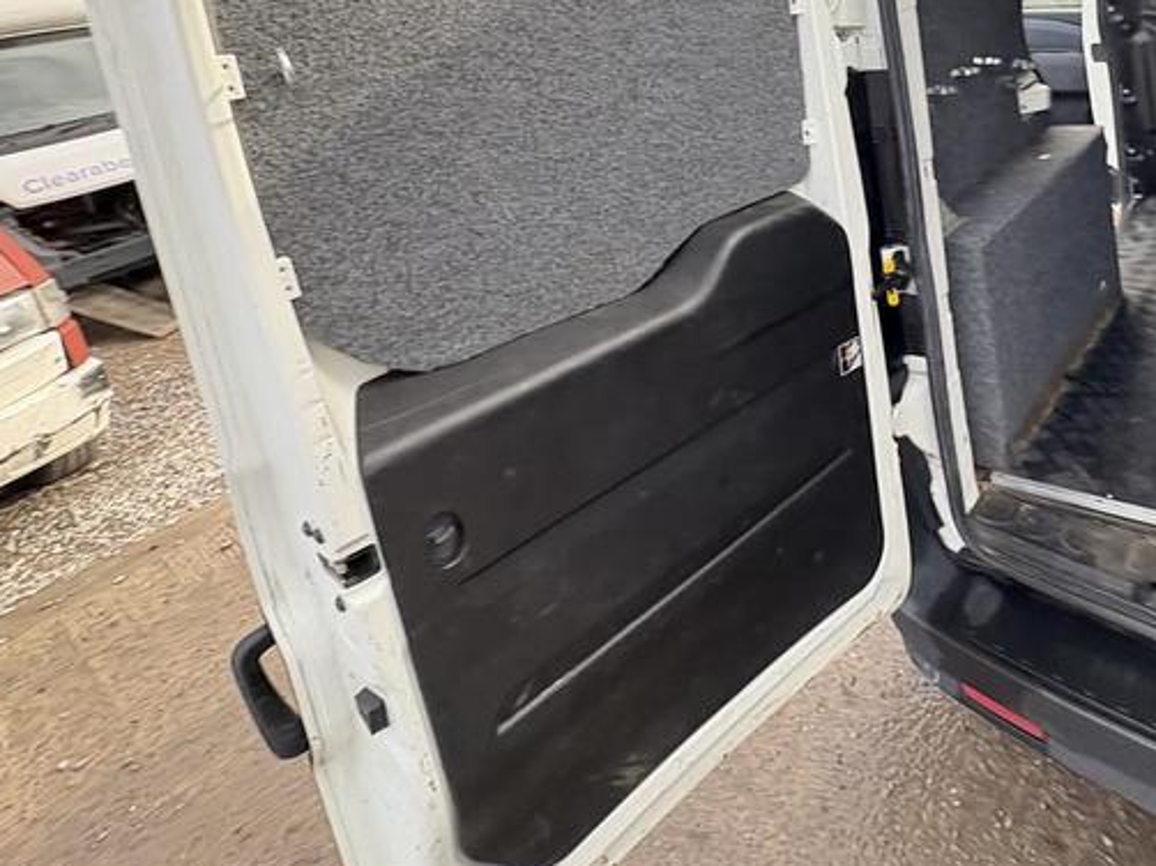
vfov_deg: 51.1
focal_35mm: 25
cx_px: 792
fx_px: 834
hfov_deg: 67.1
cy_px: 161
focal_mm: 2.22
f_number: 2.2
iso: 80
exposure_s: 1/137
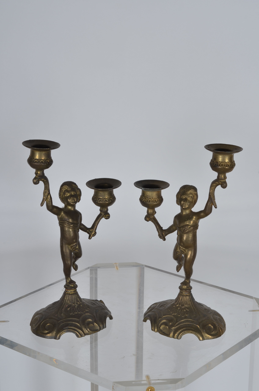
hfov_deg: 18.1
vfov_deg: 27.0
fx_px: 813
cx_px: 130
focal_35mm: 75
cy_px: 196
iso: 100
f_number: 14
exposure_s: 1/125
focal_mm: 50
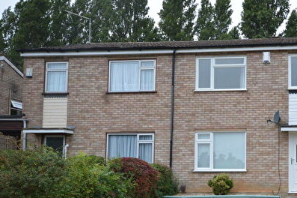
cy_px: 148
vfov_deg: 35.1
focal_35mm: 37
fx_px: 305
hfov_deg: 47.5
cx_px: 258
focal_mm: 14
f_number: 7.1
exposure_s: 1/60
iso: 100
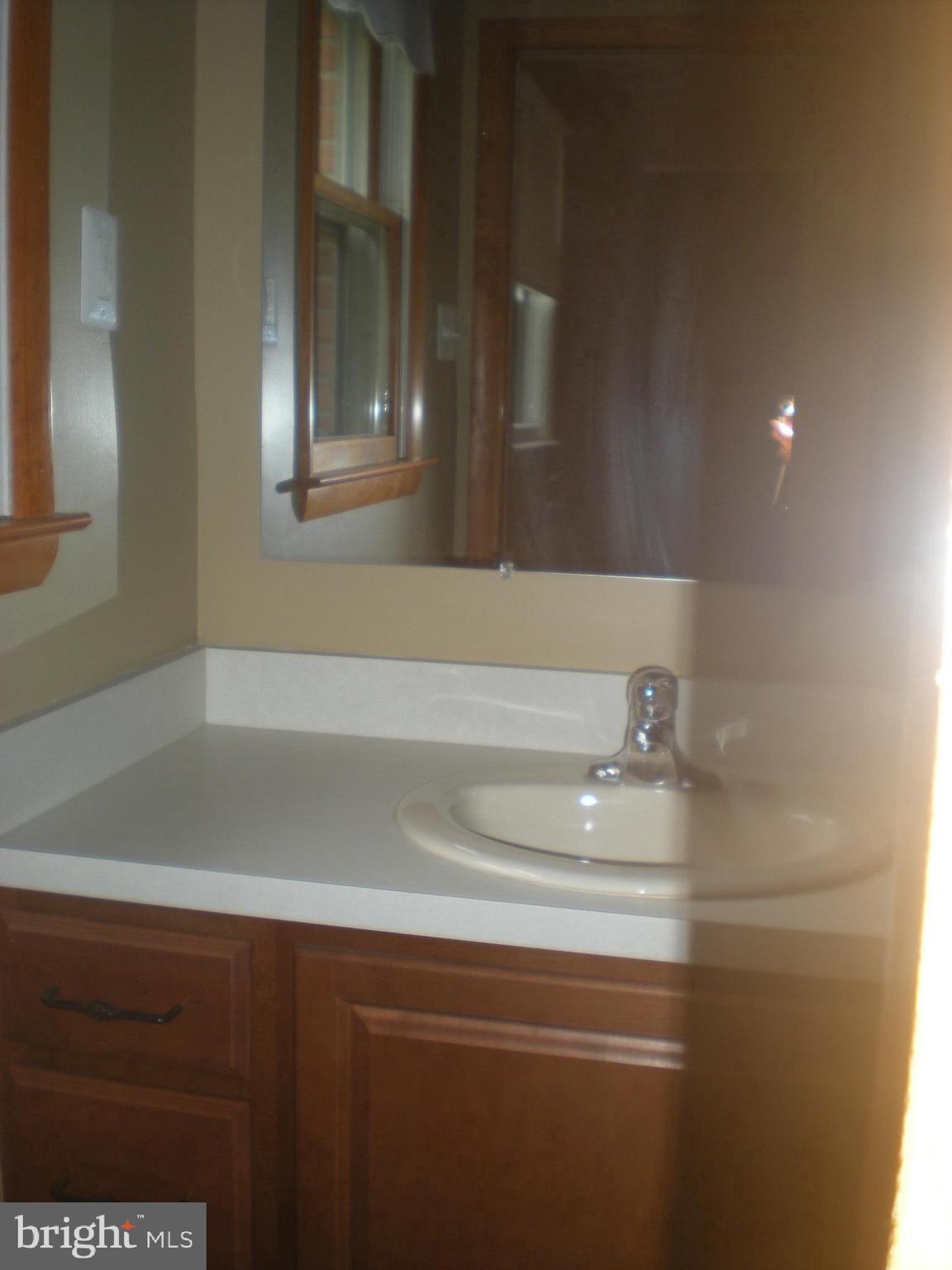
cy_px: 635
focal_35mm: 38
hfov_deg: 37.7
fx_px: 1393
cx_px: 476
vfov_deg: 49.0
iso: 64
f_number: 3.1
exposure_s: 1/60
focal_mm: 6.3
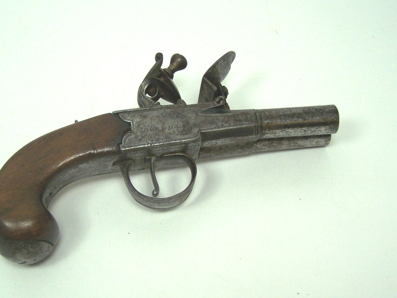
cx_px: 175
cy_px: 170
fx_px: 665
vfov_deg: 25.2
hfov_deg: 33.2
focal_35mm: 58
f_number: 3
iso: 80
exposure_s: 1/180
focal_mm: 8
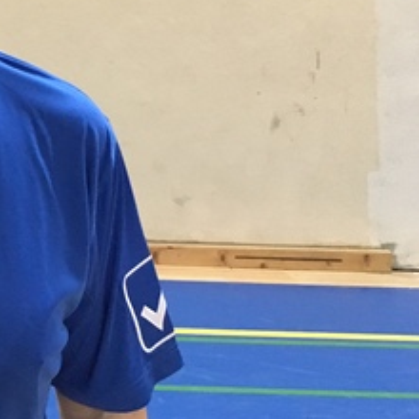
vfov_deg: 23.9
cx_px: -131
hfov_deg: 22.1
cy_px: 34
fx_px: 959
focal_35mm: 70
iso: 200
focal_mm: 4.15
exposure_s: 1/25
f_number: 2.2
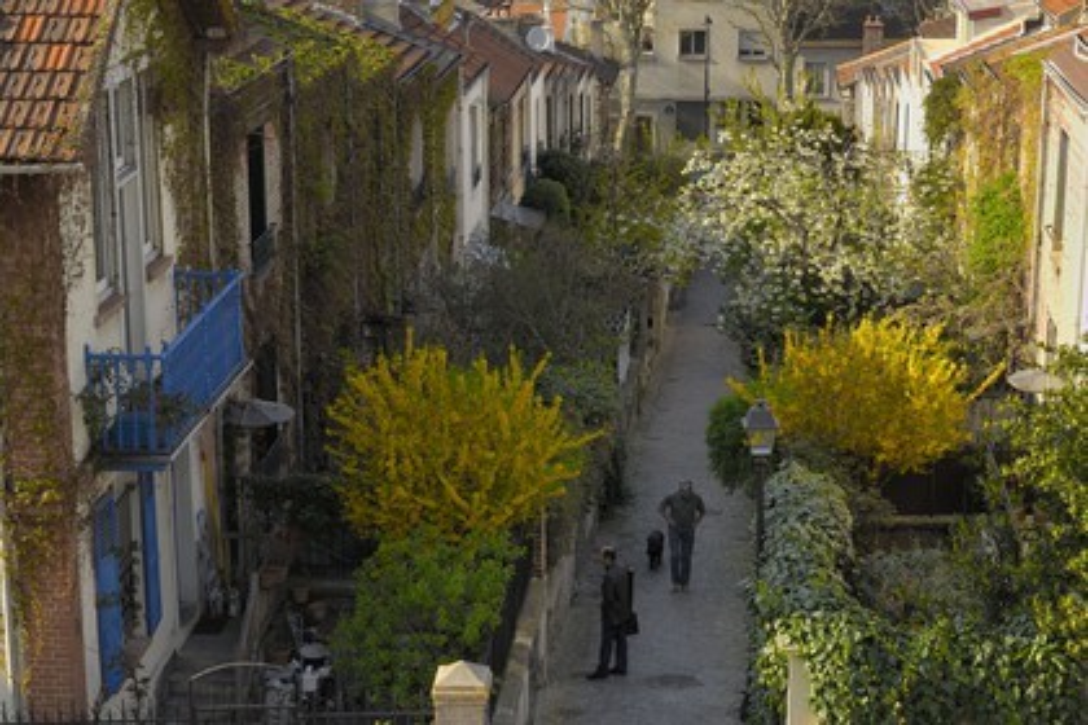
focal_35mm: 68
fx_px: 2040
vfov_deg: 20.2
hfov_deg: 29.9
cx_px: 544
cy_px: 362
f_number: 6.3
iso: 100
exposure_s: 1/180
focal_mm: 45
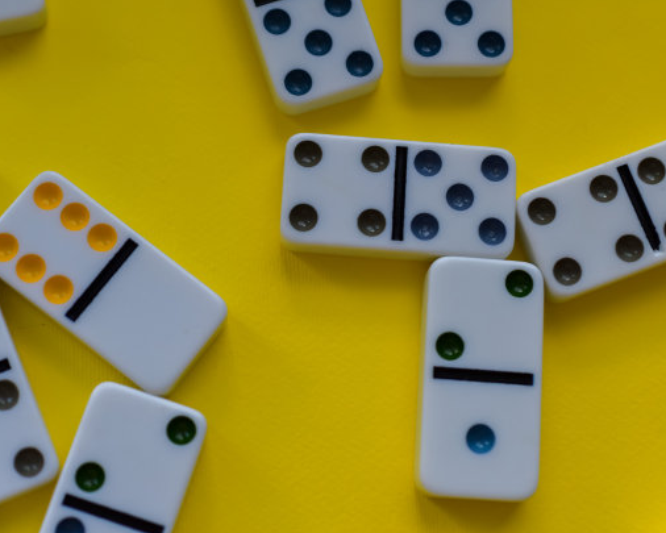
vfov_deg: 25.6
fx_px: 1174
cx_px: 315
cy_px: 266
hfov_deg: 31.7
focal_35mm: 60
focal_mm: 35
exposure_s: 1/320
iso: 200
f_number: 2.5
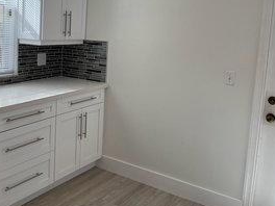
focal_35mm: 42
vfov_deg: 33.9
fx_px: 334
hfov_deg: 43.1
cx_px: 62
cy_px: 62
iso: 32
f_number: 1.6
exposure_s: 1/214
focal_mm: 5.1
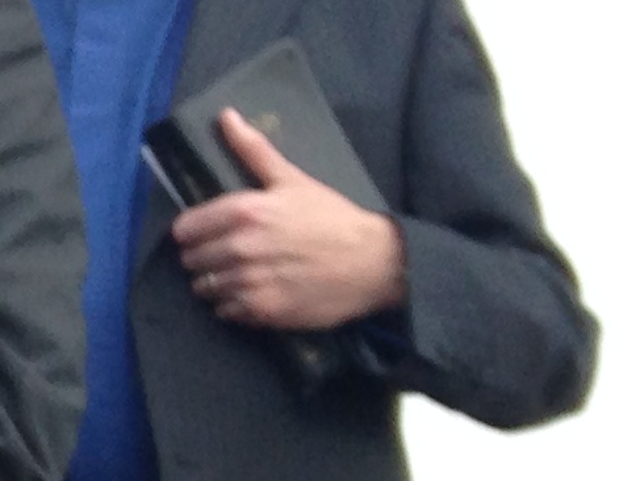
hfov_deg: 8.0
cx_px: -1093
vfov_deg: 6.7
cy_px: 401
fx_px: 4089
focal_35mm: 221
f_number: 2.4
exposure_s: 1/24
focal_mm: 4.12
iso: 50
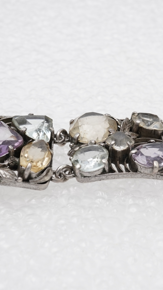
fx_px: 545
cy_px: 145
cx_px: 128
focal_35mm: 71
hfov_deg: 16.9
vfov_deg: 29.7
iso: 500
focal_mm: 30
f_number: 22
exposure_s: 1/125
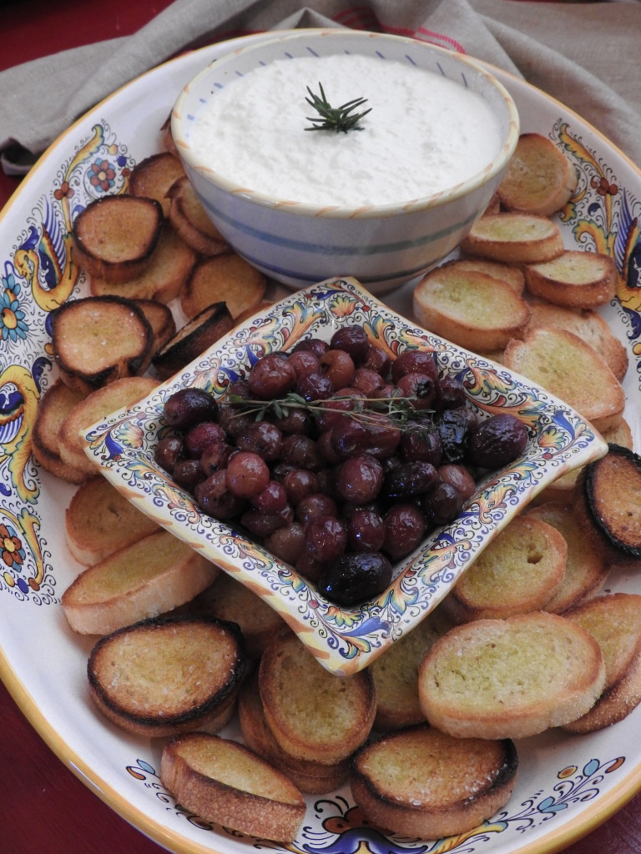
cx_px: 320
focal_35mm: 40
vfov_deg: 46.8
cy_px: 427
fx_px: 988
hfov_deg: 36.0
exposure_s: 1/25
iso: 400
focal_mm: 7.2
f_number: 3.8
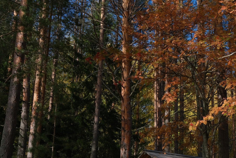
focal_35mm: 65
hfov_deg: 30.5
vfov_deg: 20.8
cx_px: 171
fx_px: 426
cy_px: 106
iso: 160
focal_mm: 23.4
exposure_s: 1/125
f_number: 8
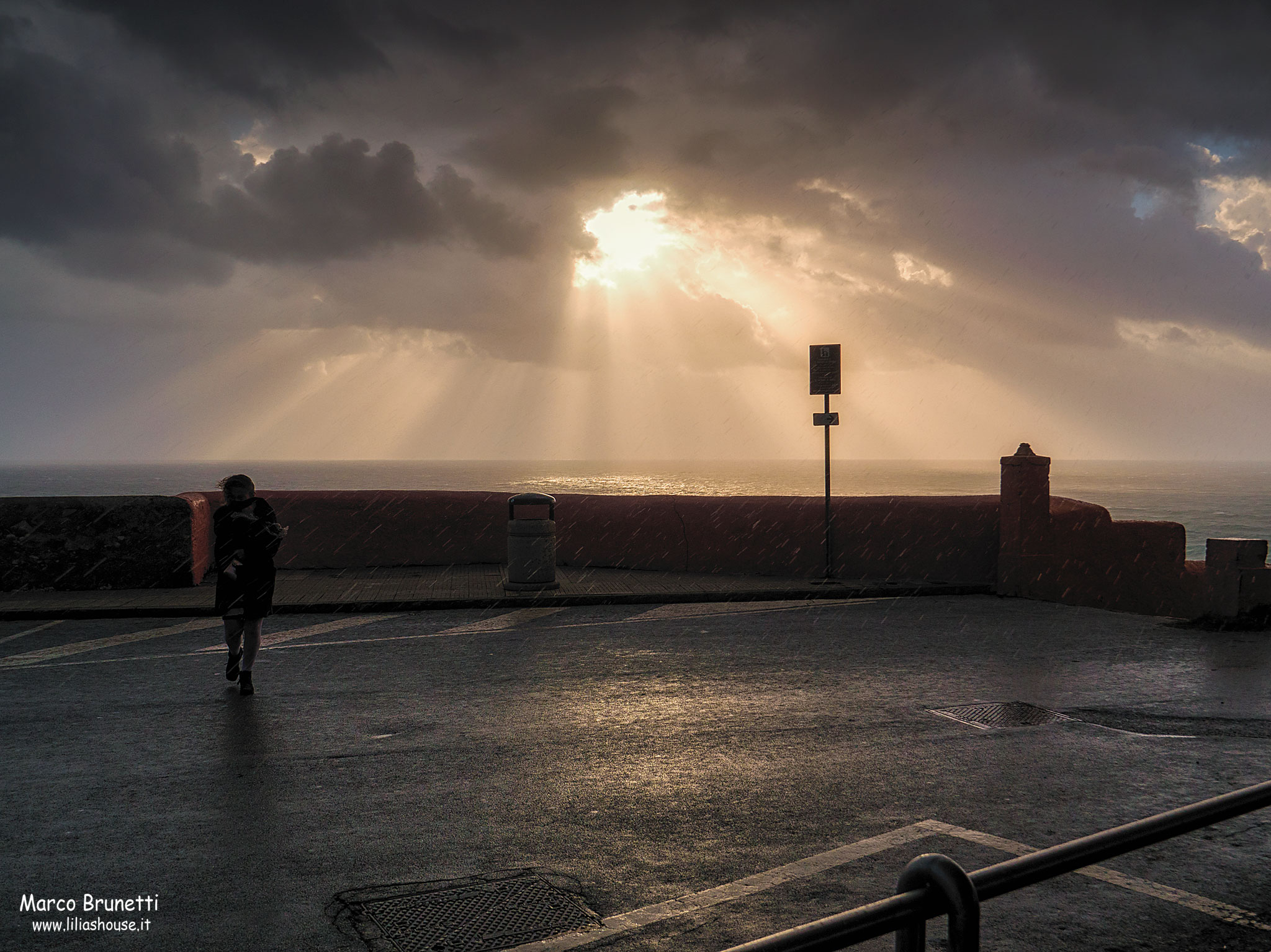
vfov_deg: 41.8
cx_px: 636
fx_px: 1248
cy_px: 476
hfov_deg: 54.0
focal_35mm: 34
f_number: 5.5
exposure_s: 1/320
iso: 200
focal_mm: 17
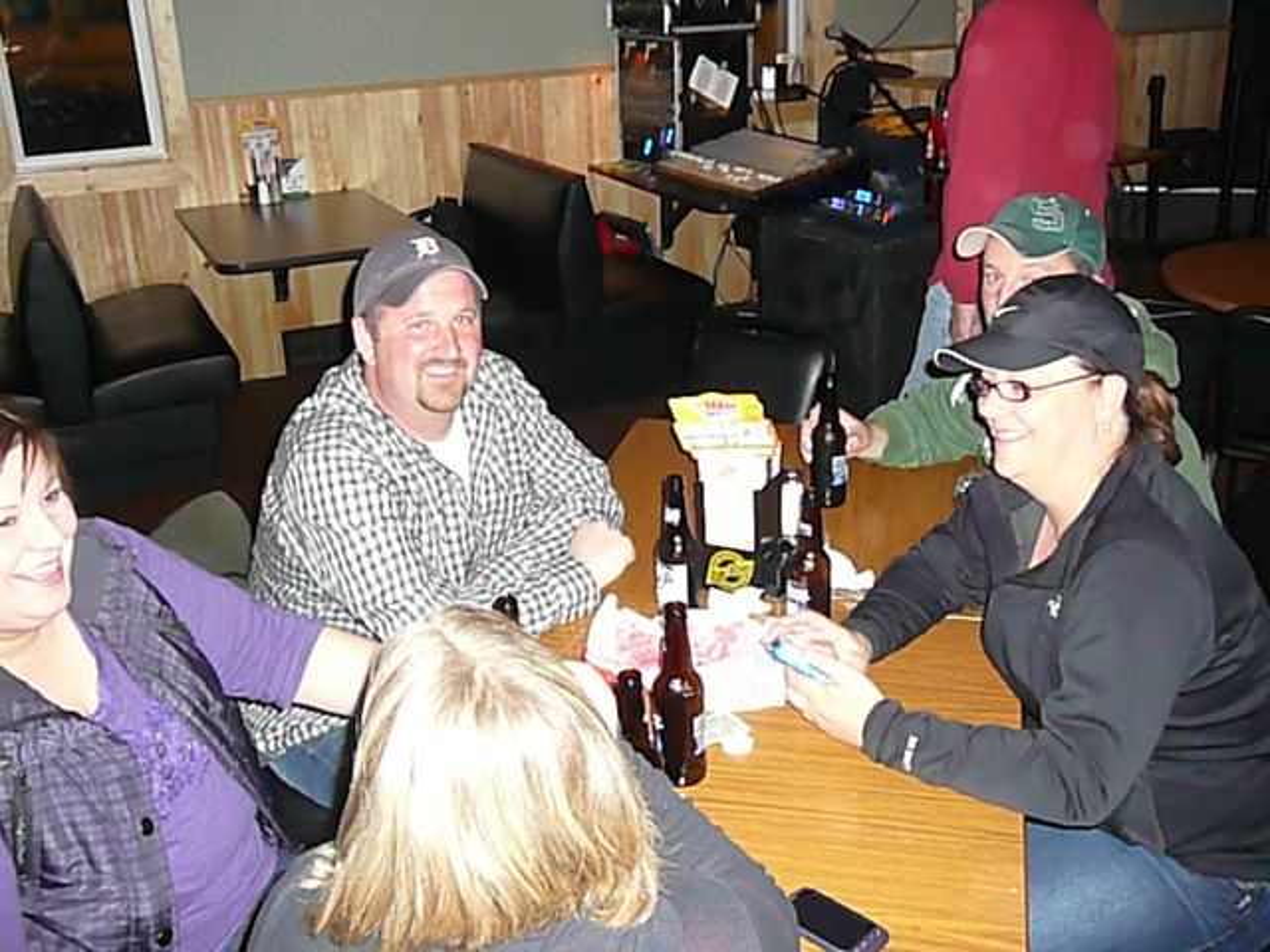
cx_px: 635
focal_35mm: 35
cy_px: 476
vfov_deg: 40.7
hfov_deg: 52.6
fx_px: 1284
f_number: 2.8
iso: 800
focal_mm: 5.2
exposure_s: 1/30
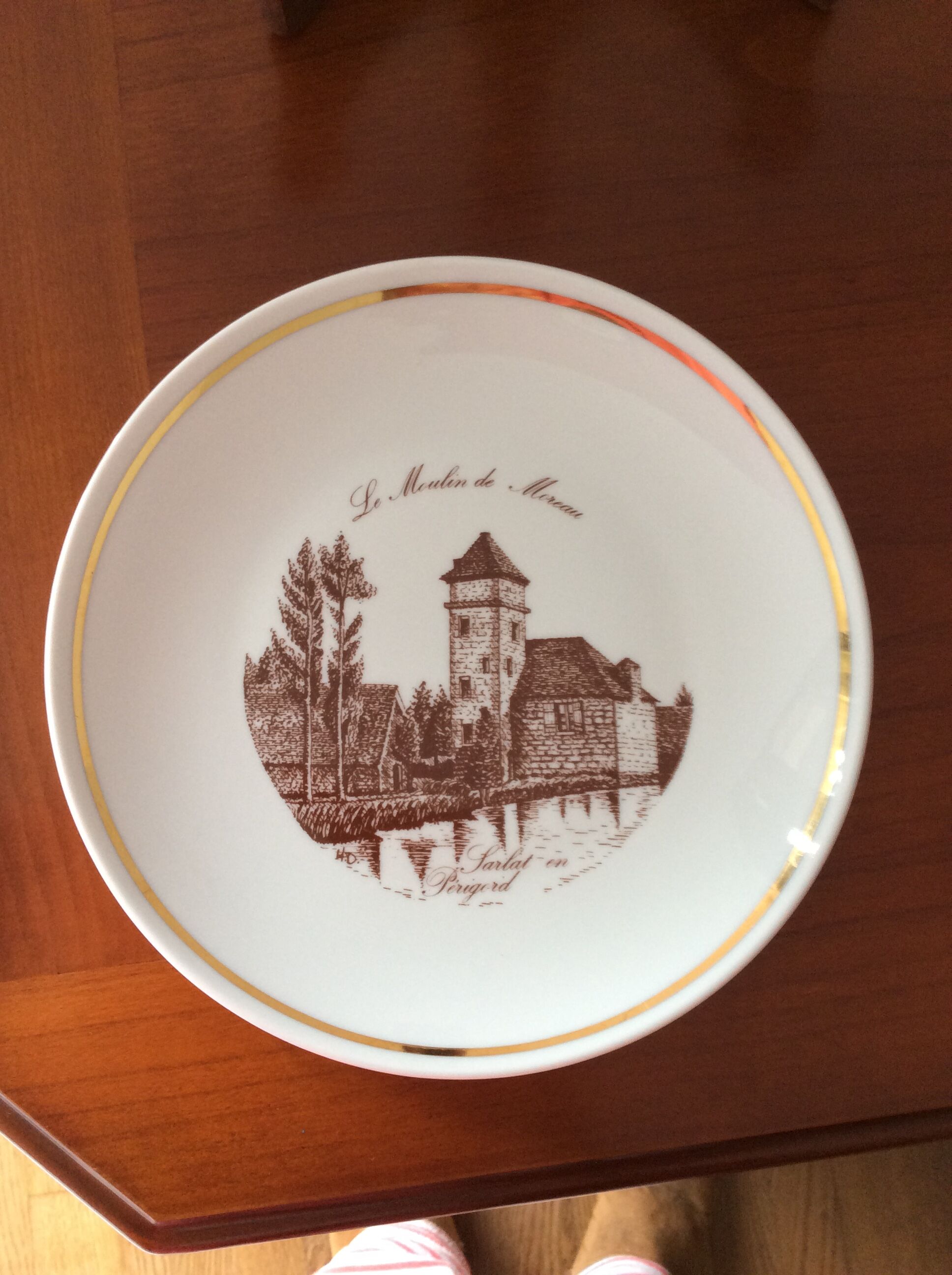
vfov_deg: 56.9
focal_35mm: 32
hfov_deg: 44.1
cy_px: 638
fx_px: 1177
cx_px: 476
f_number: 2.4
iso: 80
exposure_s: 1/25
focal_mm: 3.3
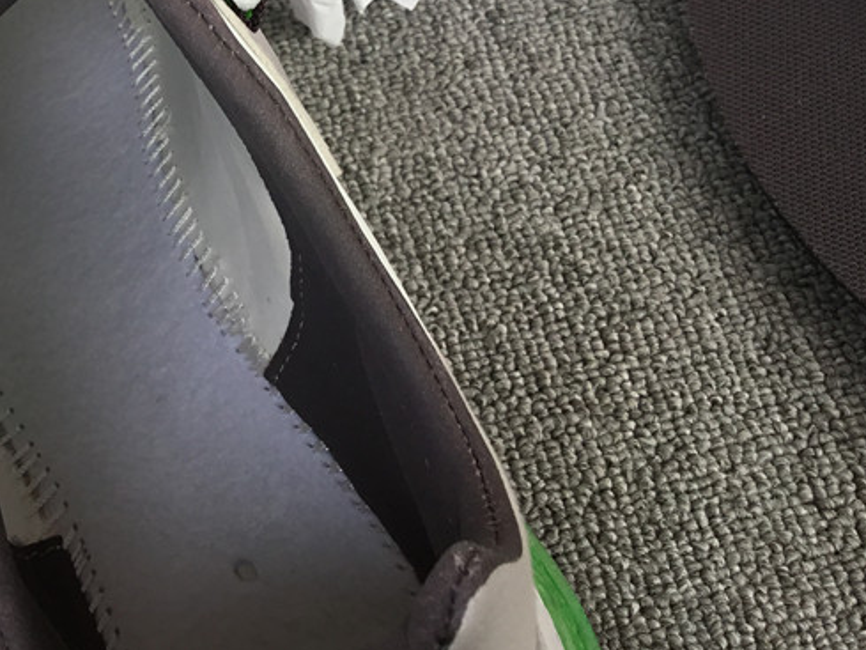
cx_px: 145
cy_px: 82
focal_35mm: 57
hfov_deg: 32.6
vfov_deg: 25.0
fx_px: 1426
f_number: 2.4
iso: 25
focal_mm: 3.3
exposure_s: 1/229
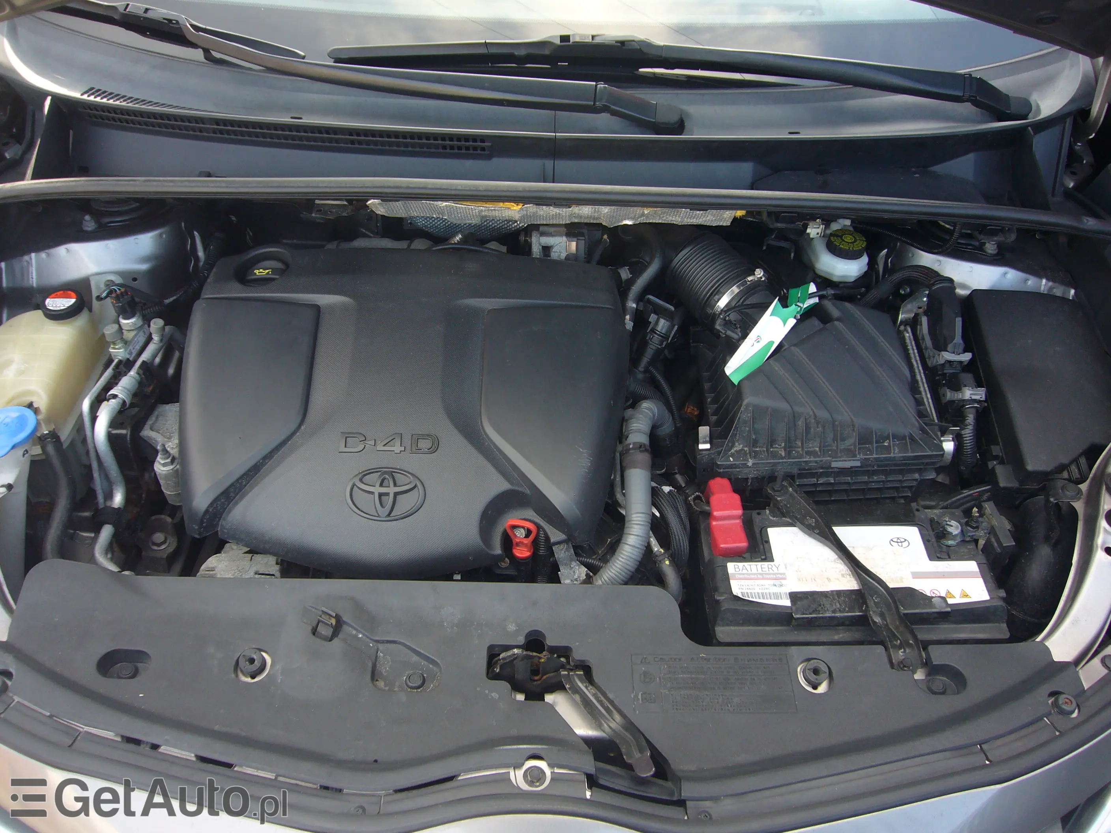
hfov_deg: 63.4
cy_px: 416
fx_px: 899
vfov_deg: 49.7
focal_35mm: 28
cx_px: 556
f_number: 2.8
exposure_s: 1/80
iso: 80
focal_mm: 4.6
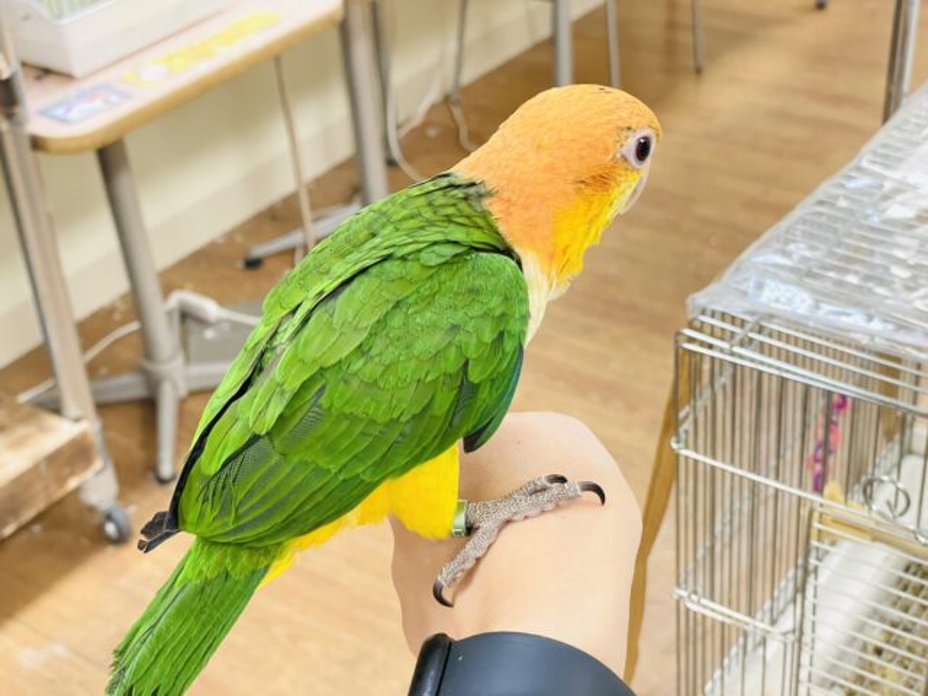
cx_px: 464
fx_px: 1394
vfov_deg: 28.0
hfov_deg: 36.8
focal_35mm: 52
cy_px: 348
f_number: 2
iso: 160
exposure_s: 1/99
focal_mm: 6
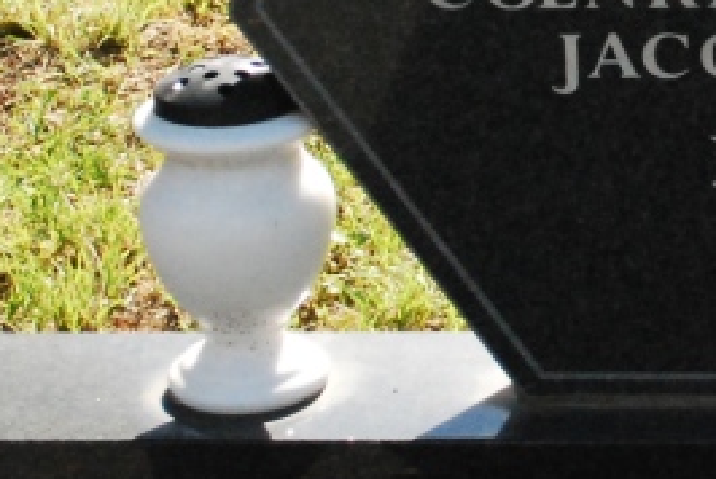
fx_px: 4020
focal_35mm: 202
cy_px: -200
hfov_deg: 9.9
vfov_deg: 6.7
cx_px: 1087
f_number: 5.3
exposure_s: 1/4000
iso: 1600
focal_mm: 35
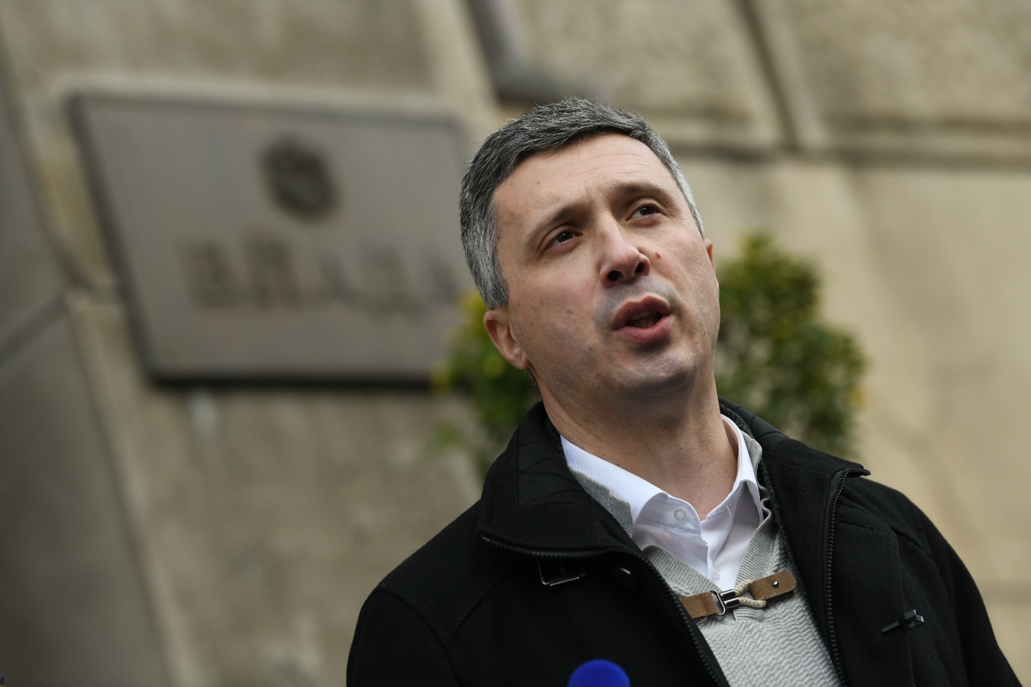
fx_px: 4439
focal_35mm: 155
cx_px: 516
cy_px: 344
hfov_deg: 13.2
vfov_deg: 8.9
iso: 1000
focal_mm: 155
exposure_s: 1/1250
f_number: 4.5
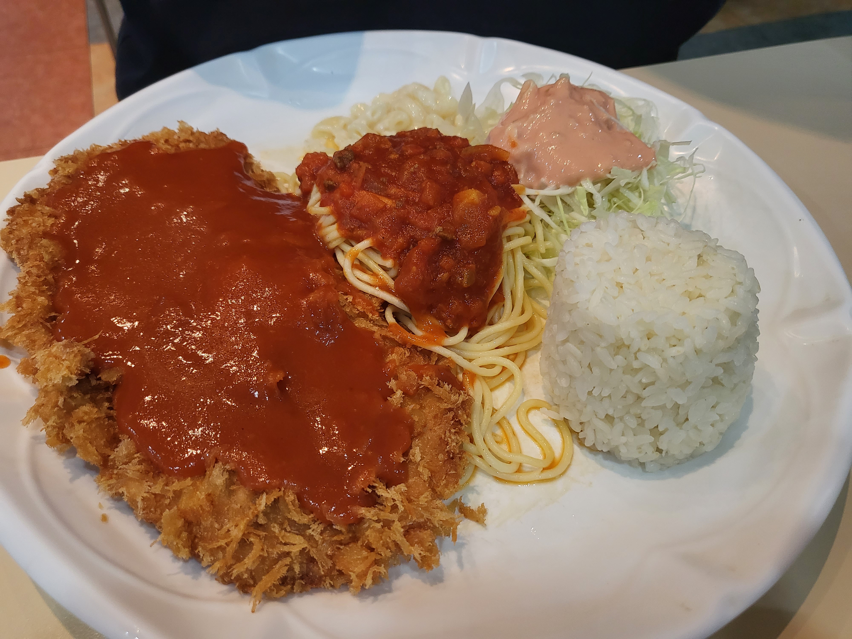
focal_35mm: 26
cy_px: 320
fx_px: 640
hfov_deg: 67.3
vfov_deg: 53.1
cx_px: 426
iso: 320
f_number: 1.8
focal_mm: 4.25
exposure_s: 1/120
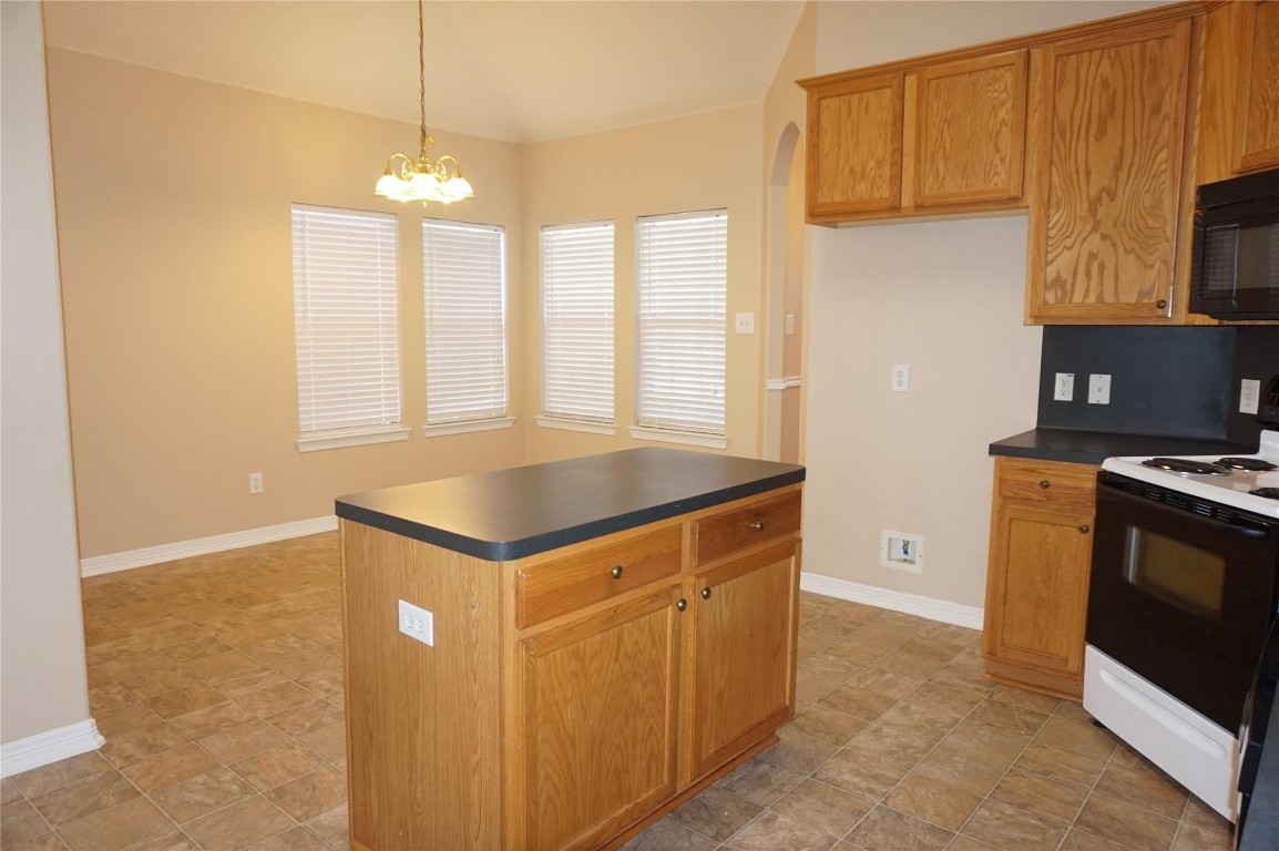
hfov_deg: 73.8
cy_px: 426
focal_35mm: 24
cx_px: 640
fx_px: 852
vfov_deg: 53.1
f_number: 4
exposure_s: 1/60
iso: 800
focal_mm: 16
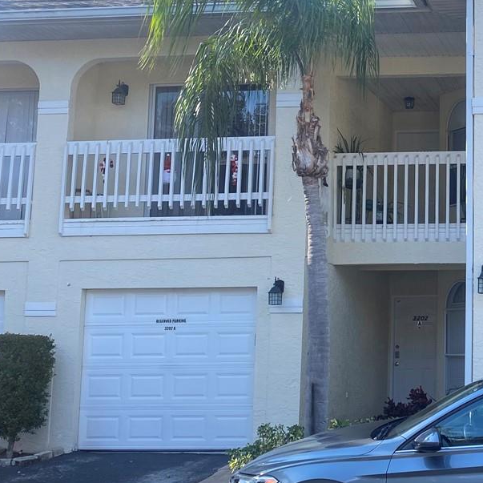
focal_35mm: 61
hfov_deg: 25.9
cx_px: 541
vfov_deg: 28.1
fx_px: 963
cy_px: 218
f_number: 1.8
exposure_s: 1/439
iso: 32
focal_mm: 4.25
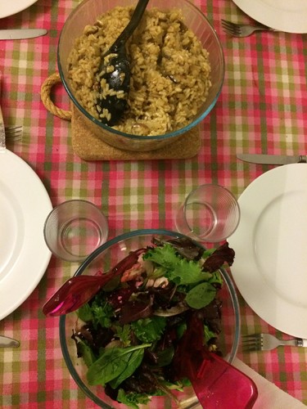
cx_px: 154
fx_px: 343
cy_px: 204
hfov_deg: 48.2
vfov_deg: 61.7
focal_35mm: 29
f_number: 2.2
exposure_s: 1/15
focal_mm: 4.15
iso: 400
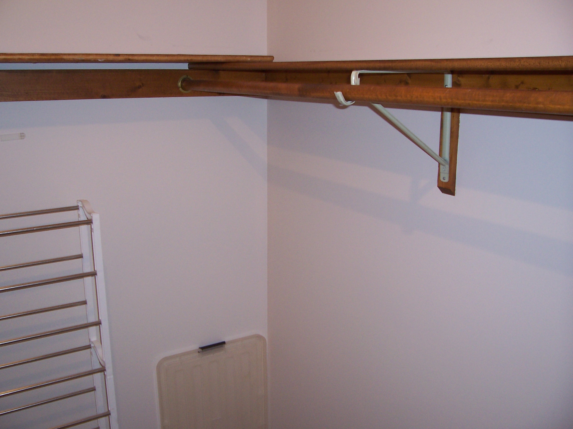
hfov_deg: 54.0
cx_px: 286
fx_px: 563
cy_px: 214
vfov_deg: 41.8
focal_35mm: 34
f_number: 2.7
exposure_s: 1/60
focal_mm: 5.6
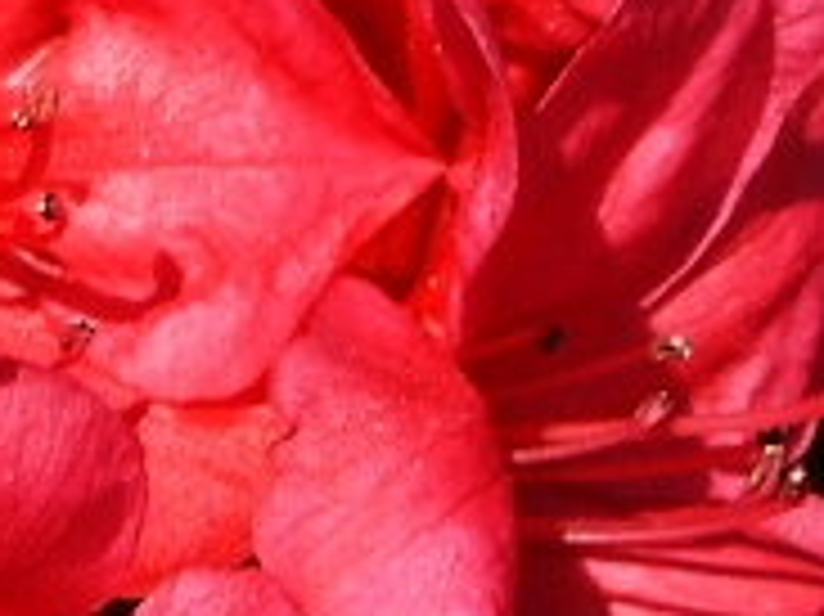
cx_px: -243
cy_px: 427
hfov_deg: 5.8
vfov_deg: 4.4
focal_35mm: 341
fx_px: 8112
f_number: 8
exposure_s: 1/180
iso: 64
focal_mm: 15.5
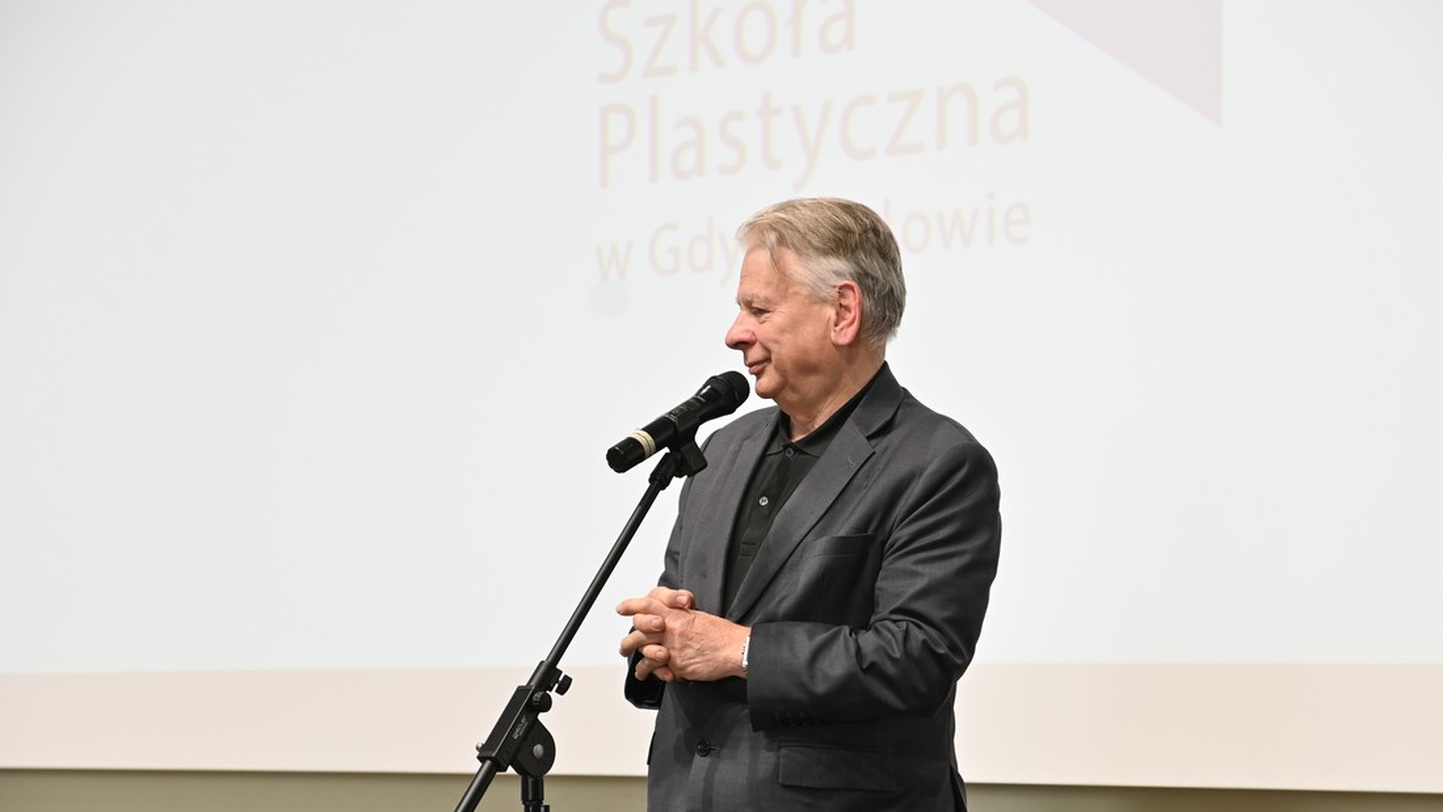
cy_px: 506
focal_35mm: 120
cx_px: 760
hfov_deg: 17.9
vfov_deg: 10.1
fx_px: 4592
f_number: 4.5
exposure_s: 1/50
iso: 400
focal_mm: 70
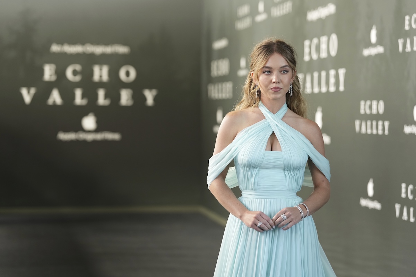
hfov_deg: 19.1
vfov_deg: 12.8
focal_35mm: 107
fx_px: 1236
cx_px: 208
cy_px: 138
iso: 1250
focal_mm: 107
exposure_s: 1/640
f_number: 3.2
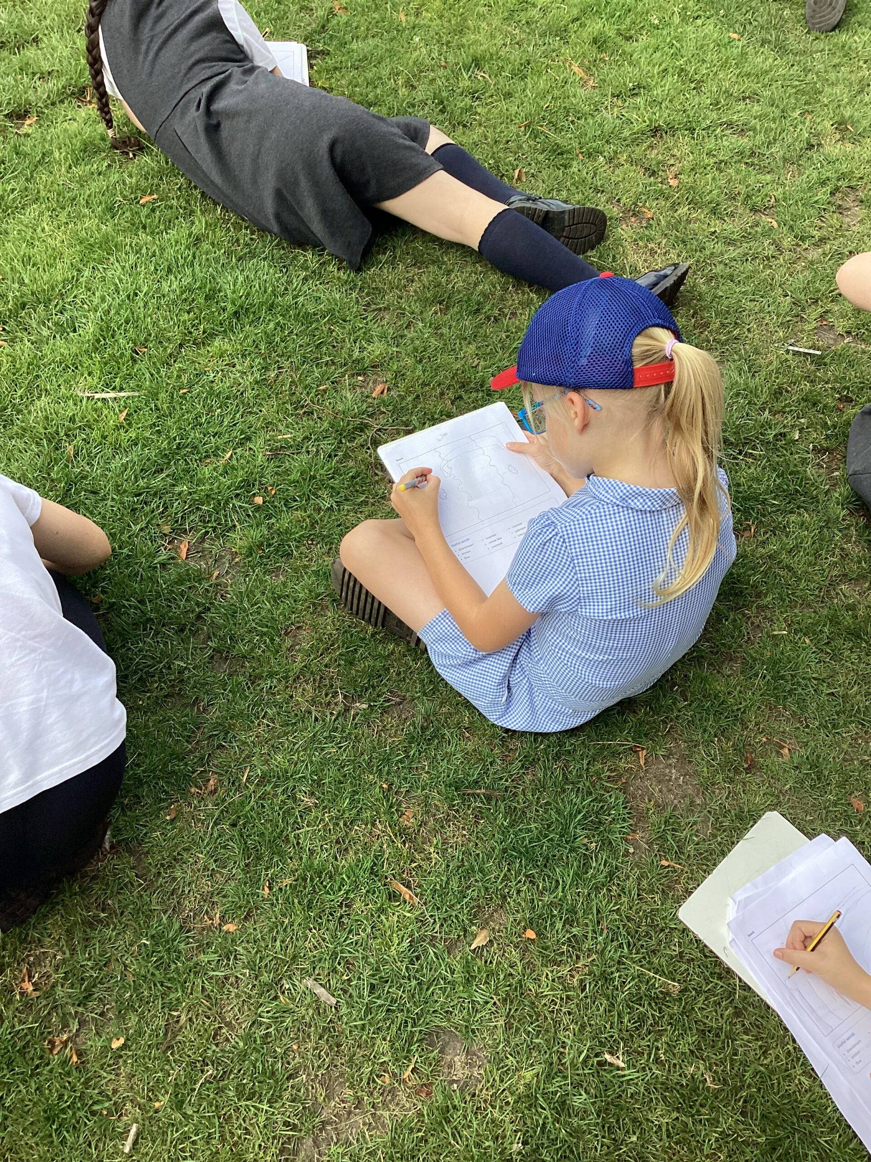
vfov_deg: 58.4
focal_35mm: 31
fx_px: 1040
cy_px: 581
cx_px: 436
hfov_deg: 45.4
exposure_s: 1/438
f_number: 2.4
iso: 25
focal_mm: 3.3
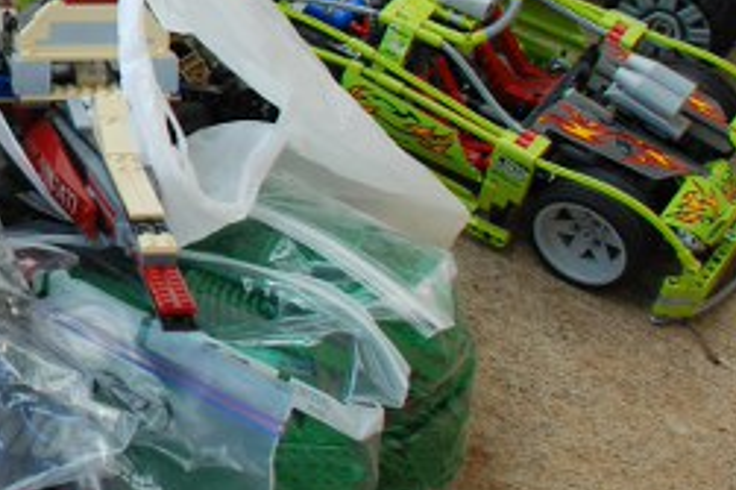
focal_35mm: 147
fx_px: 3003
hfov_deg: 13.1
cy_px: -63
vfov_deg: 9.2
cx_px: -434
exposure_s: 1/80
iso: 200
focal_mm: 24
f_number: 4.5
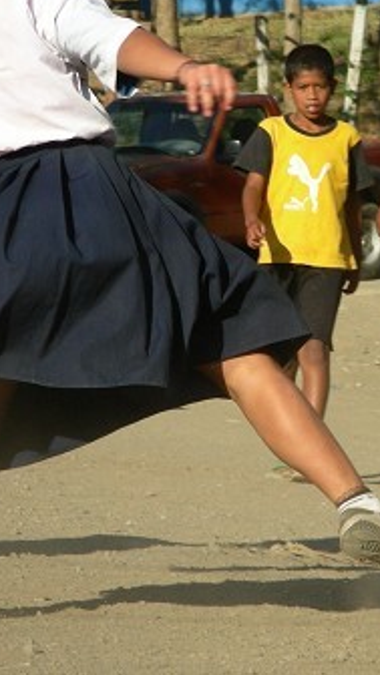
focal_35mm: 268
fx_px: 4801
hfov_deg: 4.5
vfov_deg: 8.0
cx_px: 354
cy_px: 315
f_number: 4
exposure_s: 1/604
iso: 50
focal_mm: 28.7
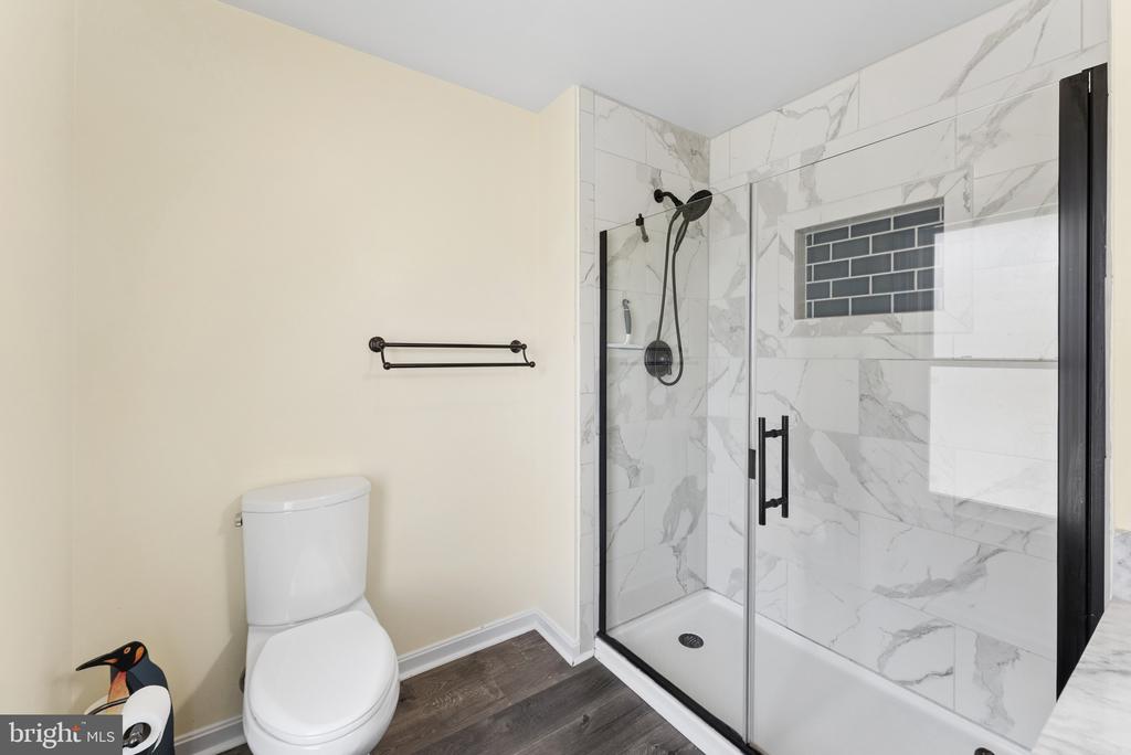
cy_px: 378
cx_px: 566
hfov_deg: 104.2
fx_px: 440
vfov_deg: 81.3
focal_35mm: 14
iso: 1000
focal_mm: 14
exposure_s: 1/60
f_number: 8
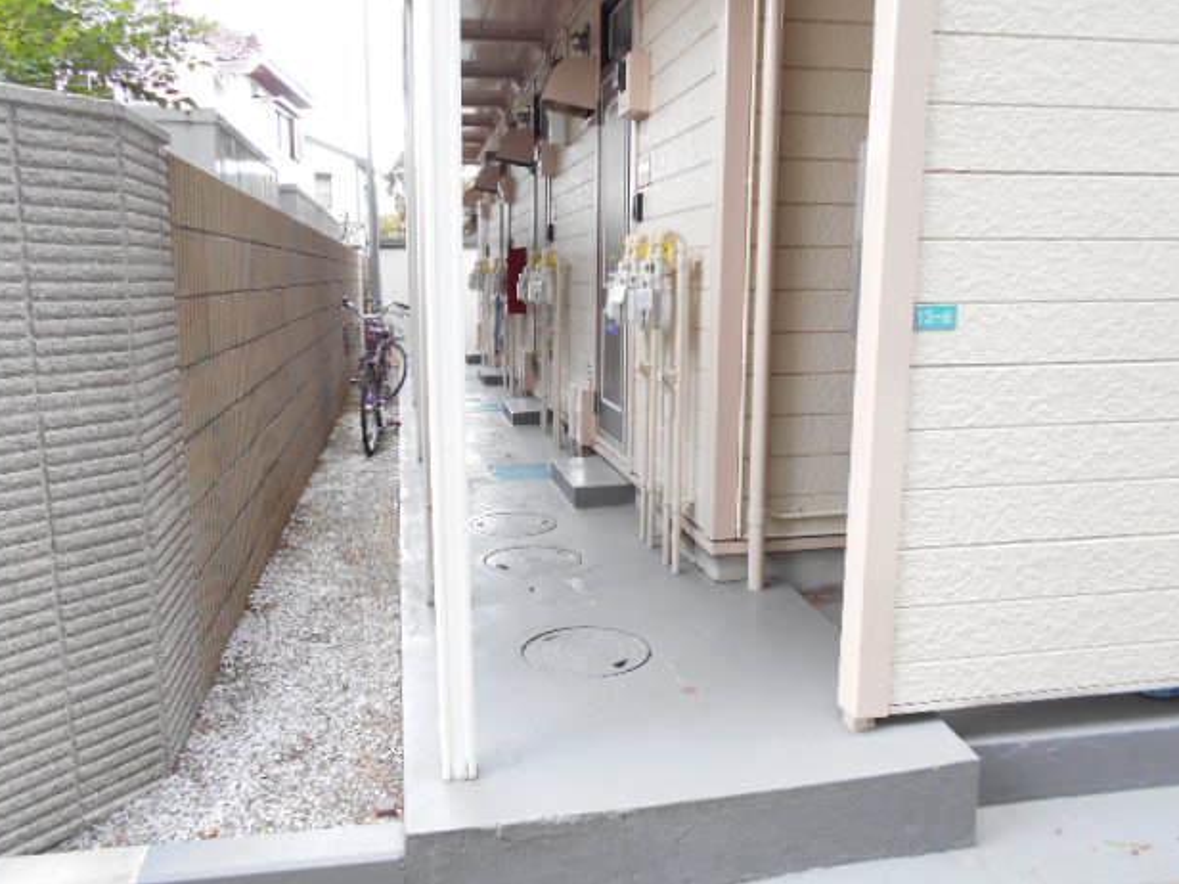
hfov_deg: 65.3
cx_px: 588
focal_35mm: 27
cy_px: 457
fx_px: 920
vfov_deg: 51.3
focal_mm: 4.6
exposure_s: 1/30
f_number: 3.2
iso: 80
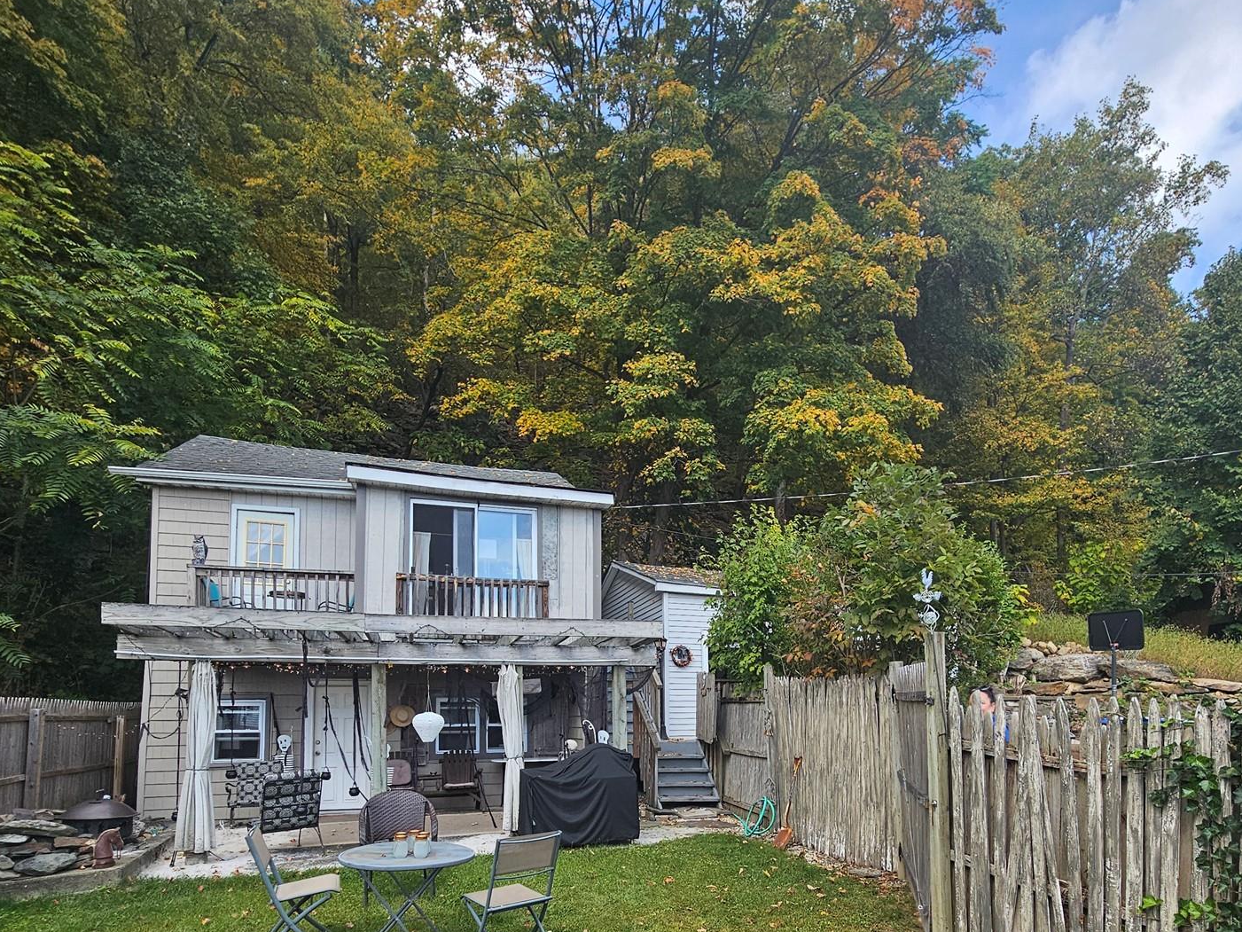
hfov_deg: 84.4
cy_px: 659
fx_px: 682
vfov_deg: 65.8
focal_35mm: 19
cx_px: 678
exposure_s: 1/599
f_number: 2.2
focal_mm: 2.2
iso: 50
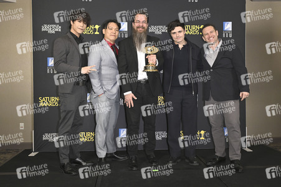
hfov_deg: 54.5
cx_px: 140
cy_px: 94
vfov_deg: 37.8
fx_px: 273
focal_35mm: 35
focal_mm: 35
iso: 2000
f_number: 5
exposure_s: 1/320
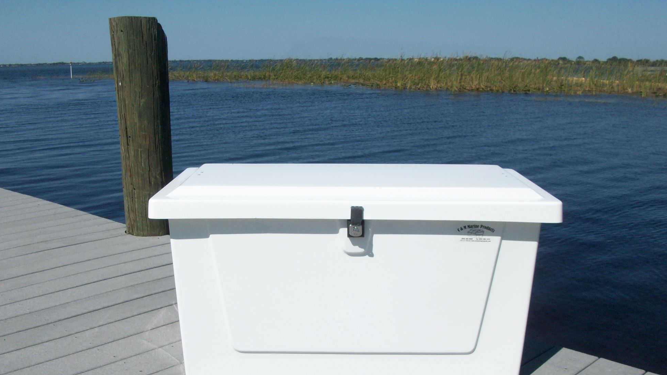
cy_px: 254
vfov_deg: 30.9
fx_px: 672
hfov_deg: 52.8
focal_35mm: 38
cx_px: 330
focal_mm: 5.7
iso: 64
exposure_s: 1/846
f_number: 5.5
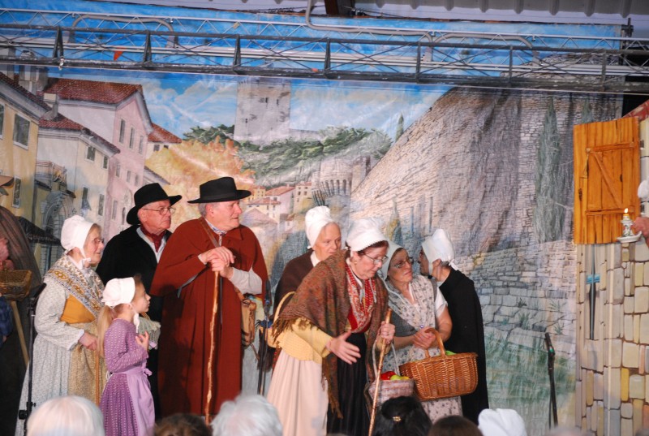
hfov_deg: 19.4
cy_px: 218
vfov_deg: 13.1
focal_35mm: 105
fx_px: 1897
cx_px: 324
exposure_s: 1/60
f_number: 4.2
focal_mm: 70
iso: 800
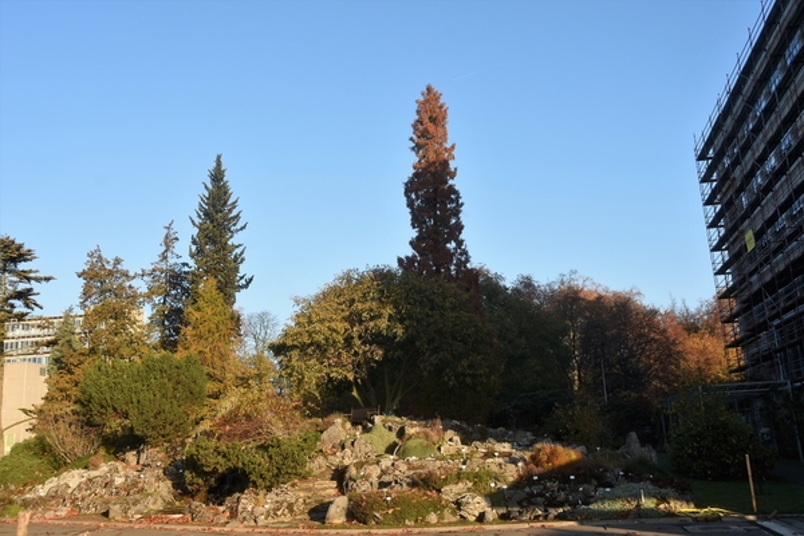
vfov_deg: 40.0
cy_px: 268
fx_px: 737
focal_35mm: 33
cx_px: 402
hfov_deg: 57.2
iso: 100
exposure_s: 1/160
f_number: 6.3
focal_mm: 22
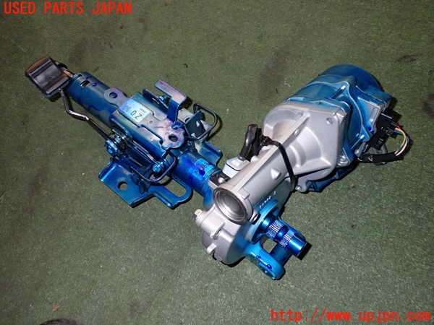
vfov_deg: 46.8
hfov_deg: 60.0
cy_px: 162
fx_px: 376
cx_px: 217
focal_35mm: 30
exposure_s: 1/30
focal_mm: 5.4
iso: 200
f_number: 6.3
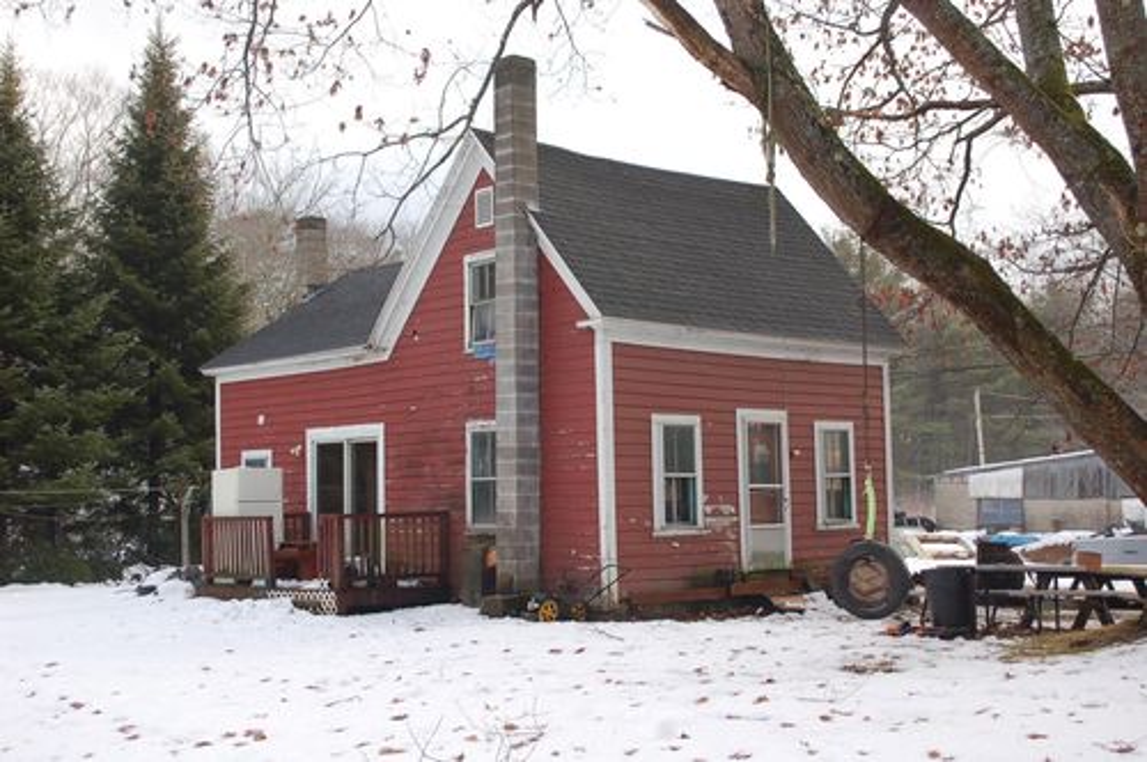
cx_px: 574
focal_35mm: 48
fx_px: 1527
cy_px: 381
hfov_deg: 41.2
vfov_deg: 28.0
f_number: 5.6
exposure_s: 1/125
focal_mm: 32
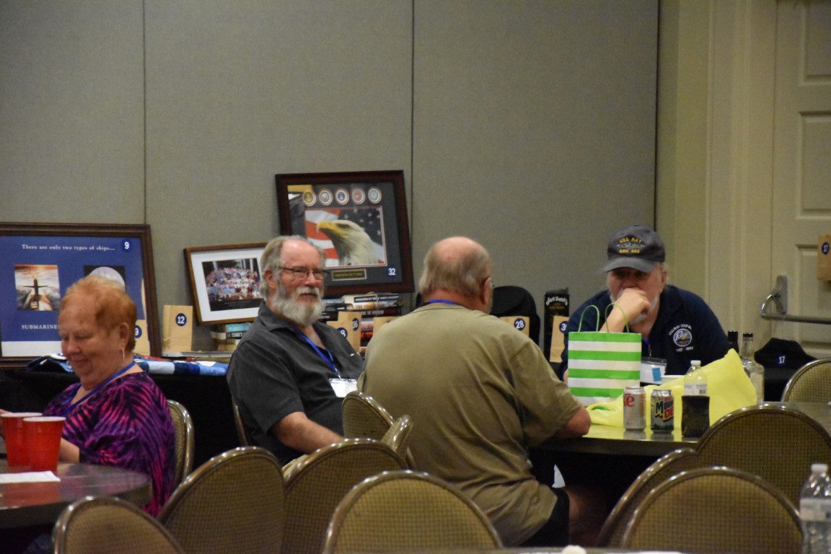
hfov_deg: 13.0
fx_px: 3635
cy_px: 277
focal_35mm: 158
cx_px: 416
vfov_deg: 8.7
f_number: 5.6
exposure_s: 1/125
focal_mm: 105
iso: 11400
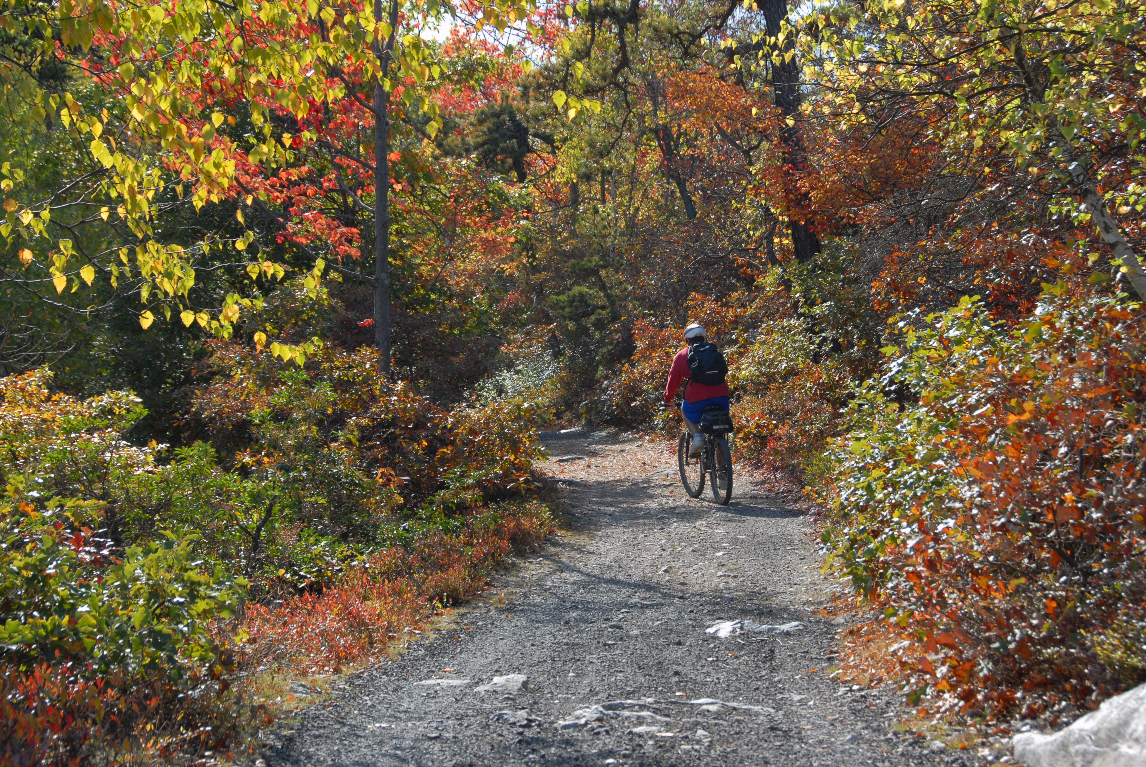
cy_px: 384
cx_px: 573
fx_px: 2629
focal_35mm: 82
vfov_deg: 16.6
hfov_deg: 24.6
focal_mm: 55
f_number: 8
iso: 250
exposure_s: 1/250
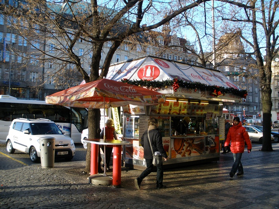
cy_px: 104
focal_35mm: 36
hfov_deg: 51.4
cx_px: 140
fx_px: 290
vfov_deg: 39.7
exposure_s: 1/160
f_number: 3.5
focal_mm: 6.3
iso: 80
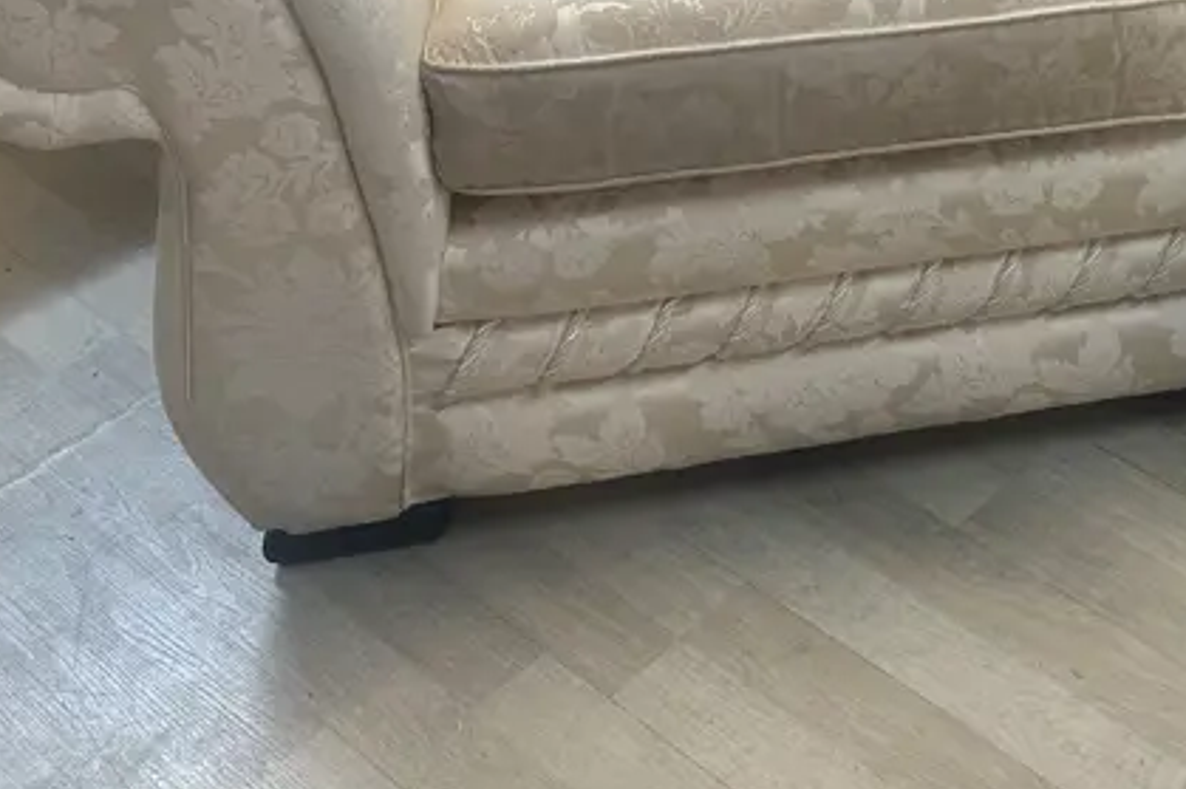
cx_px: 1146
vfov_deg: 20.6
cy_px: -189
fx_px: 2009
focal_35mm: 61
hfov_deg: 30.8
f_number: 1.78
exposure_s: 1/100
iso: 125
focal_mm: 6.86
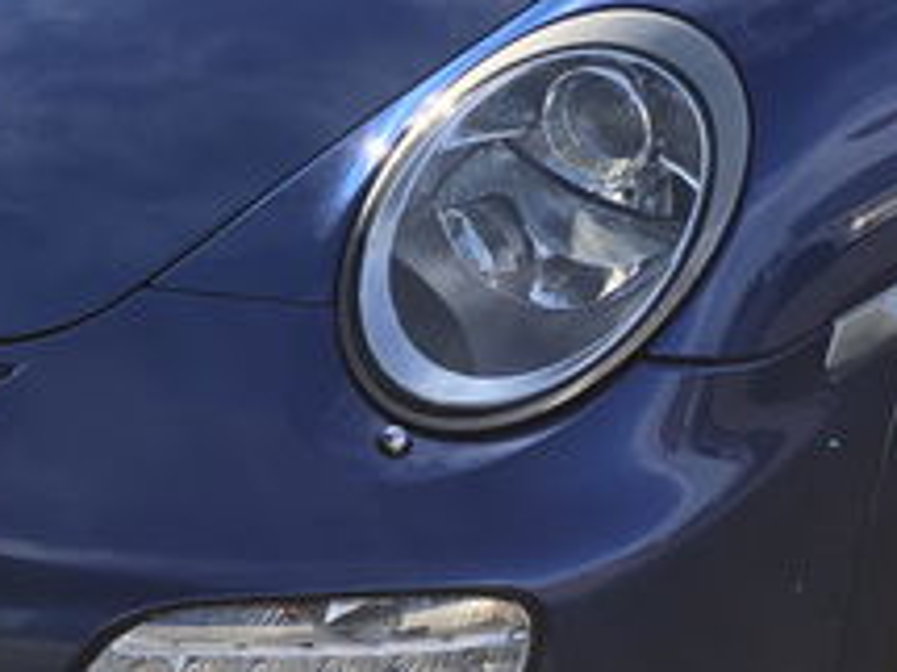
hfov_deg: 19.6
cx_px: 480
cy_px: 25
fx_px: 2590
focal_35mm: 100
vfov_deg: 14.6
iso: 20
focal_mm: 3.99
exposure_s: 1/676
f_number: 1.8
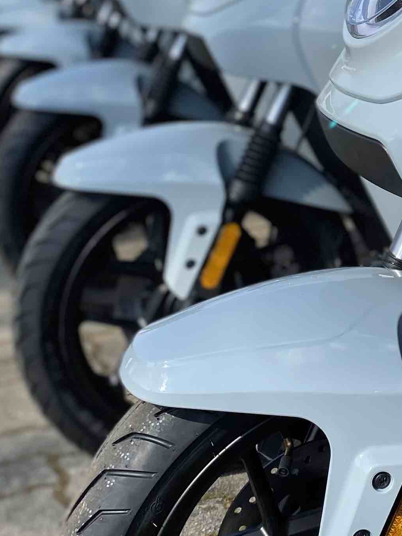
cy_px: 100
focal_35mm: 77
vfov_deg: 24.9
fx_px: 1192
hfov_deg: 18.4
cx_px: 442
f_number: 1.8
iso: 32
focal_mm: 4.25
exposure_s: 1/3610
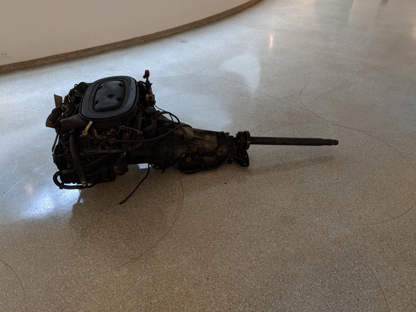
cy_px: 156
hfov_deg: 65.3
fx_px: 324
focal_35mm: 27
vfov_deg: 51.4
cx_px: 208
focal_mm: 4.44
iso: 151
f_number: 1.8
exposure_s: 1/120
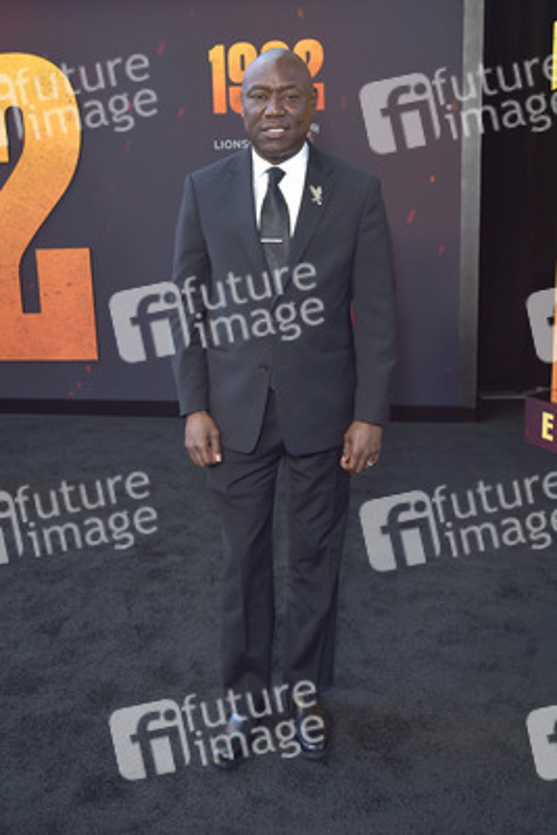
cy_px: 418
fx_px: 719
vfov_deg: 60.3
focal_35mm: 31
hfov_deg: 42.4
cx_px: 278
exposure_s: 1/250
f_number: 6.3
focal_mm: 31
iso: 640
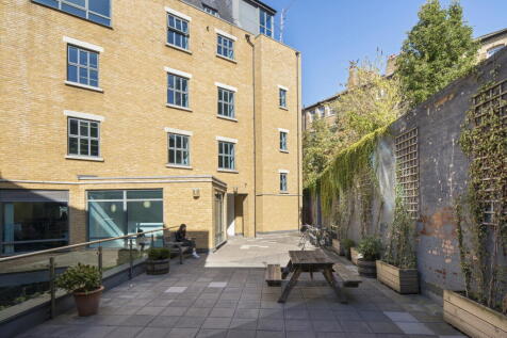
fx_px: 267
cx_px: 254
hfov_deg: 86.9
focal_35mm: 19
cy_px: 169
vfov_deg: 64.5
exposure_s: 1/250
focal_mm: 19
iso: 320
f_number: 10
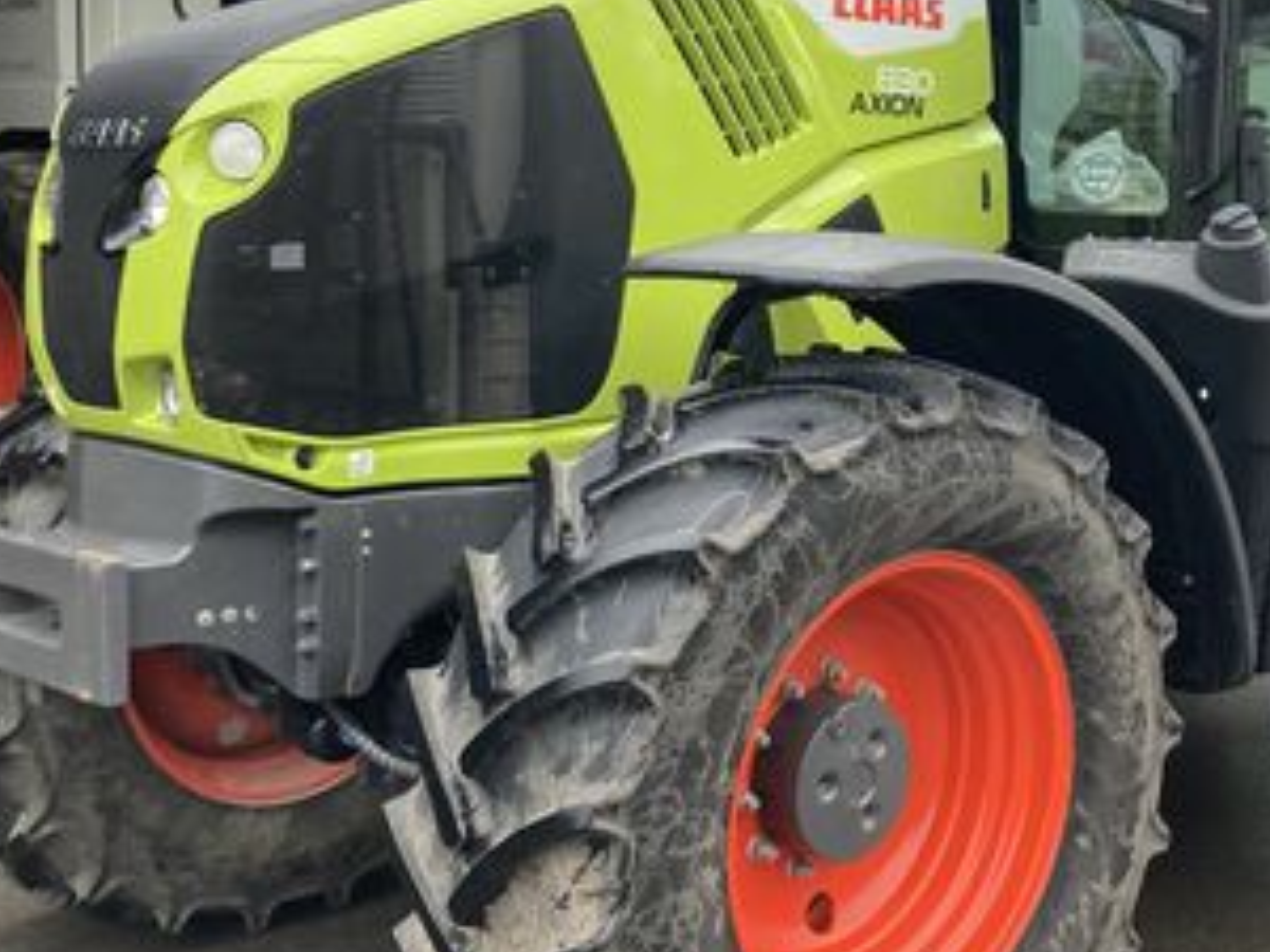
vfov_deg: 26.0
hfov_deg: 33.7
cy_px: 338
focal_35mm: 56
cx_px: 931
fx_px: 2055
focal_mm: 3.99
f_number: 1.8
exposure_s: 1/121
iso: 40
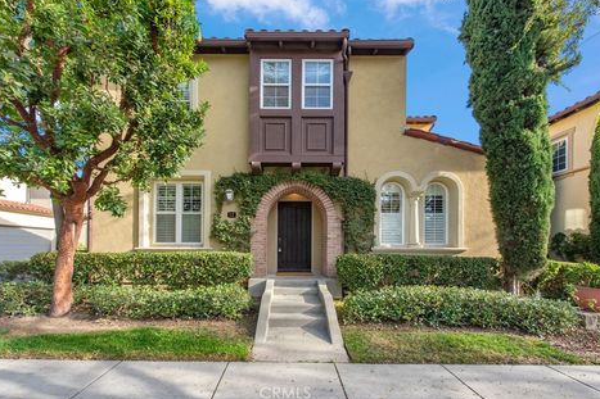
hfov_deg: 100.4
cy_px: 188
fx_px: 250
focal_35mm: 15
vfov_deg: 77.2
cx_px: 289
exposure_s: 1/250
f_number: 8
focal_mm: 14
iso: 400
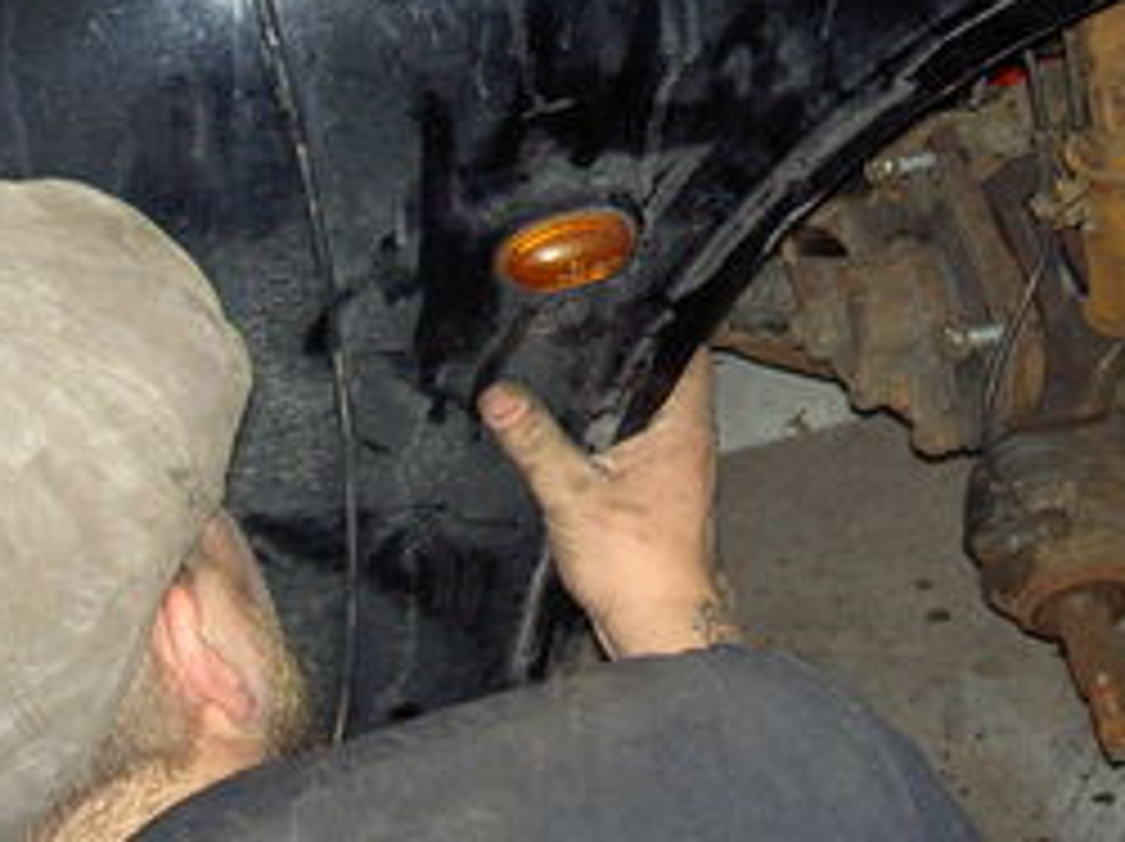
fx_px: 3247
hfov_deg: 19.4
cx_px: 981
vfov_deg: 14.6
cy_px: 86
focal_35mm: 100
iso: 200
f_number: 2.8
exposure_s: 1/125
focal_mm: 8
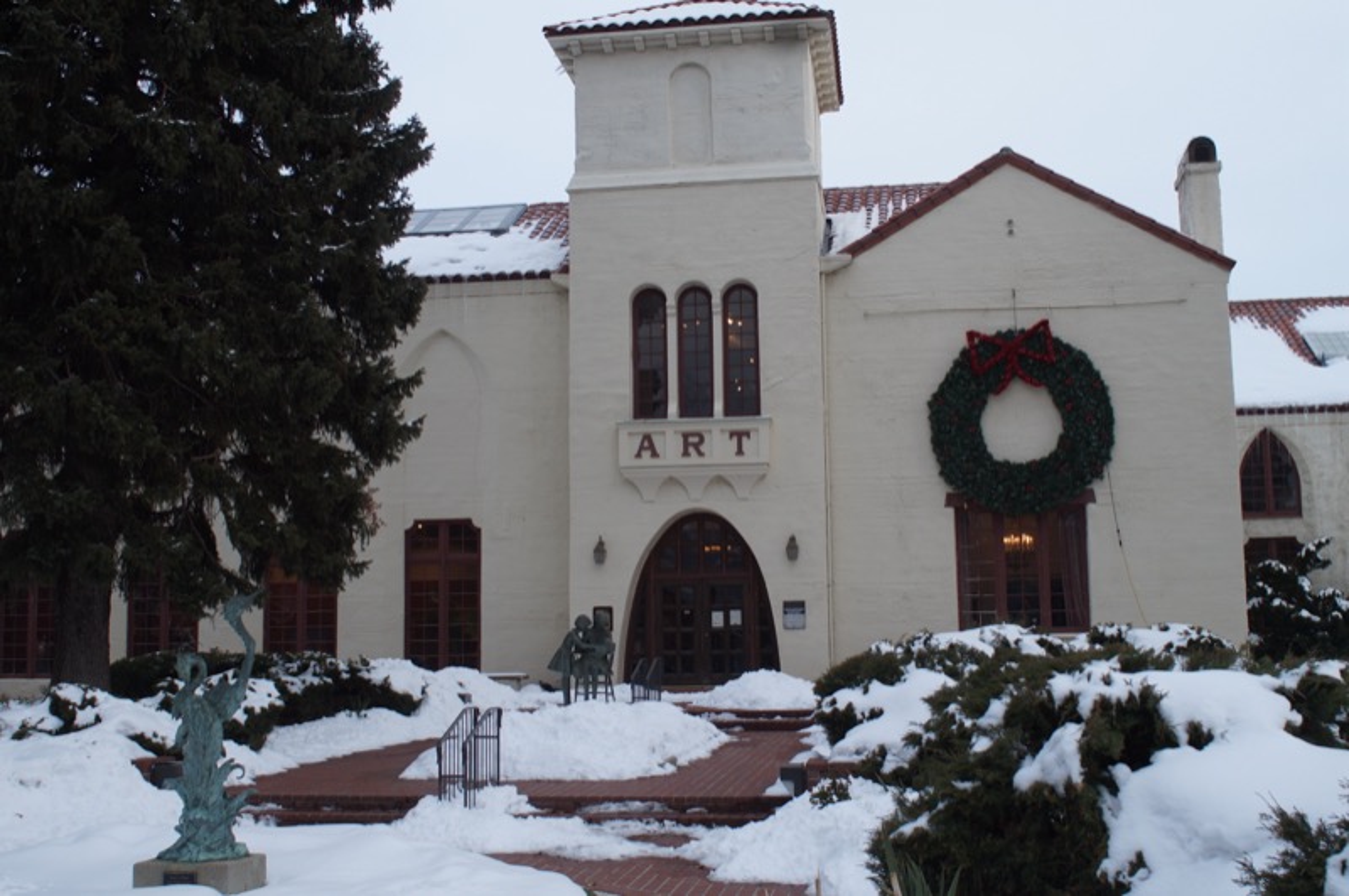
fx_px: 1572
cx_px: 674
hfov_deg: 46.5
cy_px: 448
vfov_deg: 31.8
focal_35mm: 42
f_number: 5.6
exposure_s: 1/125
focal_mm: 28
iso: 100
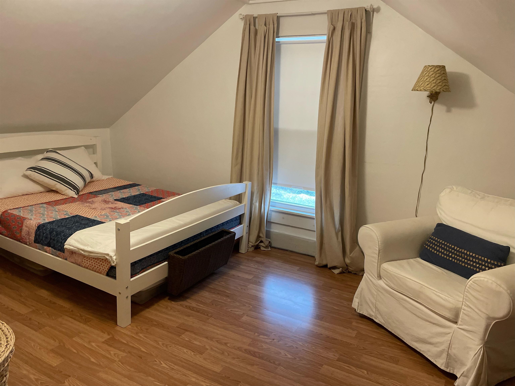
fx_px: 387
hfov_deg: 67.3
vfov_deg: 53.1
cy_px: 193
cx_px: 258
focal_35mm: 26
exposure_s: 1/60
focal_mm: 4.2
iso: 400
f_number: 1.6
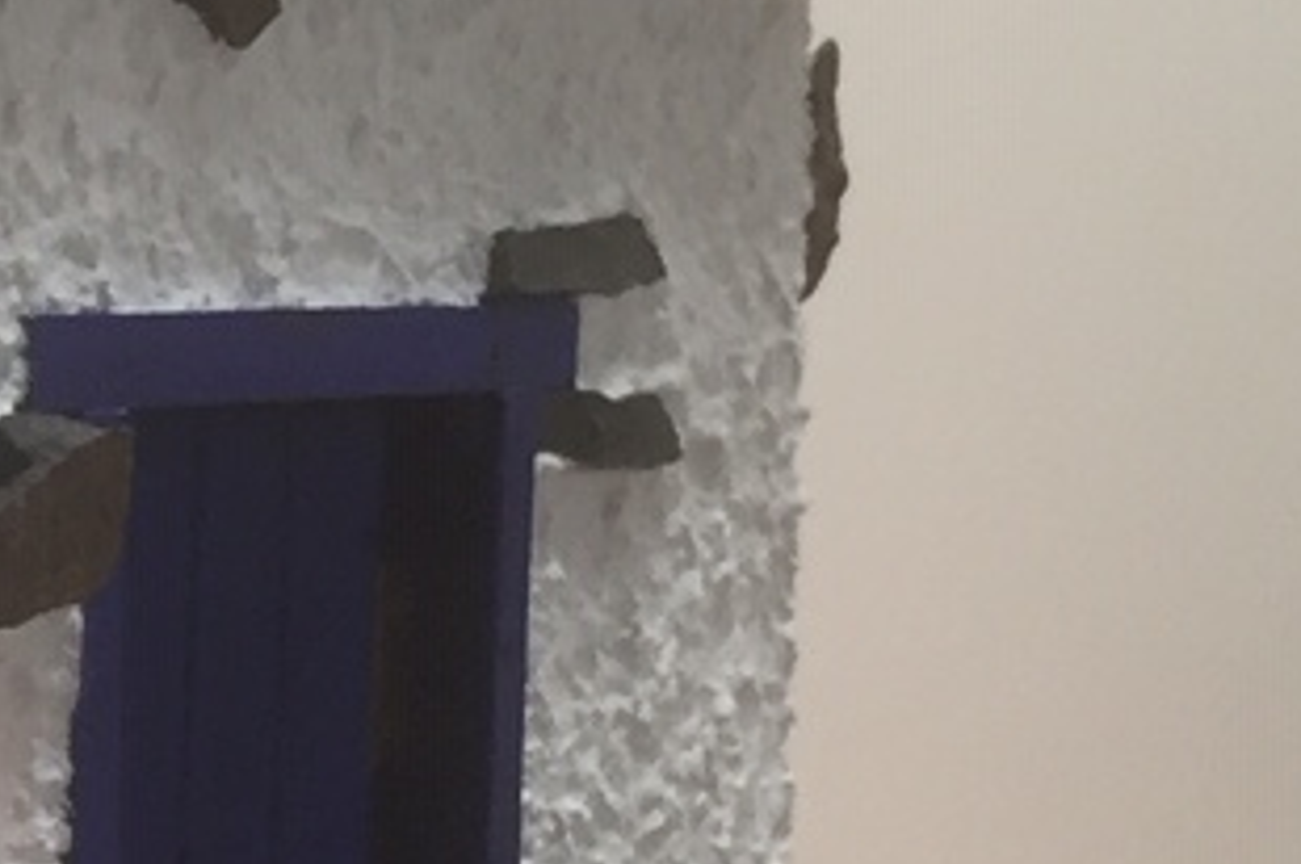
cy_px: 789
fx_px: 5740
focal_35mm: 159
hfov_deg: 11.5
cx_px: -1360
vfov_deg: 8.6
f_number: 2.2
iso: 32
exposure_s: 1/33
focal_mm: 4.15
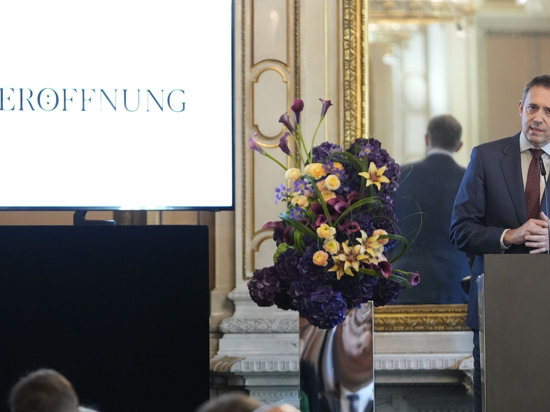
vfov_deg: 4.5
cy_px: 174
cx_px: 261
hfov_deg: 6.0
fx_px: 5274
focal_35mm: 332
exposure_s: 1/200
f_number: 2.8
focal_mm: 198
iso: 4000
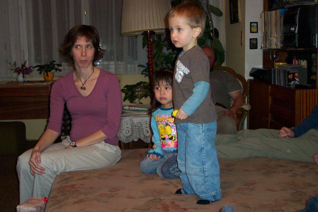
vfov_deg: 26.5
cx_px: 159
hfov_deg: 38.9
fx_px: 450
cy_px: 106
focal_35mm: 51
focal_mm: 10.7
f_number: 3.4
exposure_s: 1/45
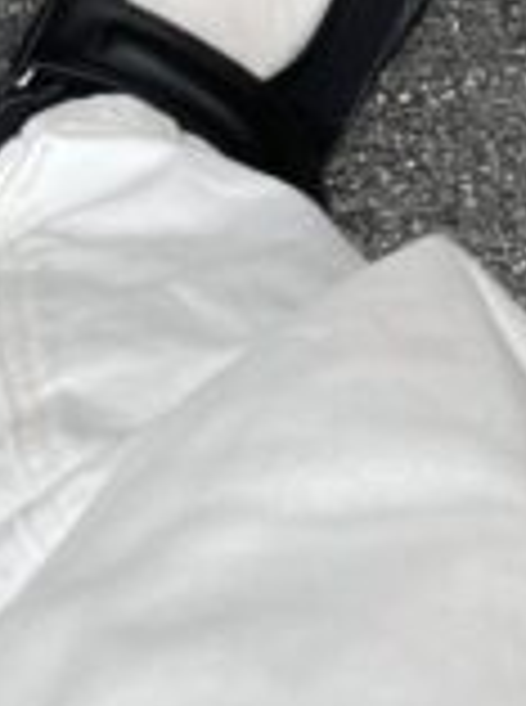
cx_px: 45
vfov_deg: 10.1
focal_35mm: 170
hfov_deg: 8.7
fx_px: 3458
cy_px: -989
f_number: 1.6
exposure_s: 1/581
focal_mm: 4.2
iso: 32
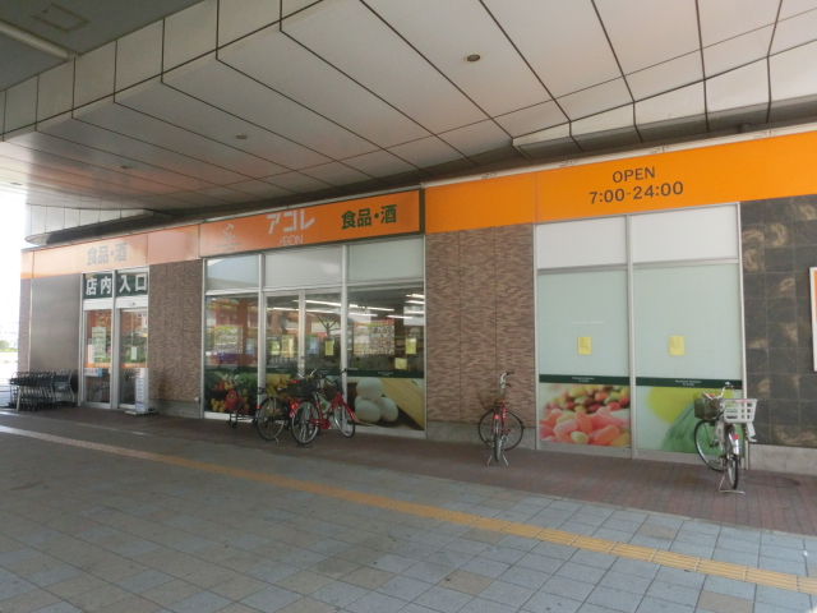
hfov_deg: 71.6
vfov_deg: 56.8
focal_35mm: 24
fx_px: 566
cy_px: 306
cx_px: 408
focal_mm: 4.24
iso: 320
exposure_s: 1/1000
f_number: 3
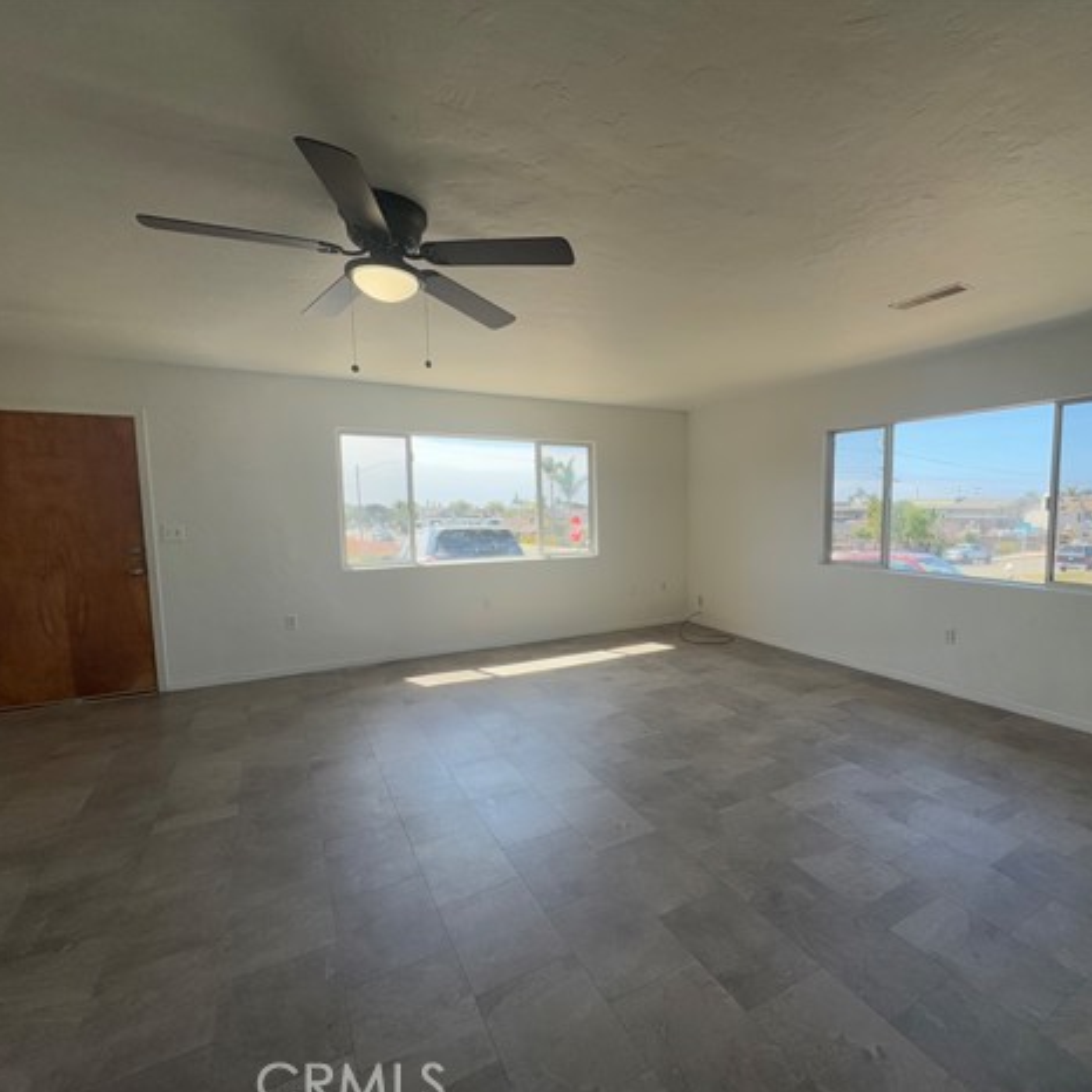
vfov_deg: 84.0
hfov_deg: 82.8
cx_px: 663
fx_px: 607
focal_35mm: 17
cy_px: 555
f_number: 2.2
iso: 40
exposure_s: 1/331
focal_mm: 2.22
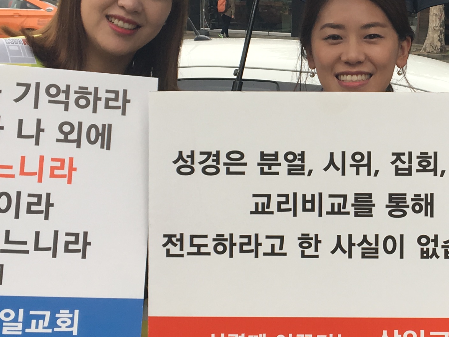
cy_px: 145
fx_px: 1077
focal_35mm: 83
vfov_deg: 17.8
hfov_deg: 22.9
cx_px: 413
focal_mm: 4.15
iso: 25
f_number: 2.2
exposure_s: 1/373
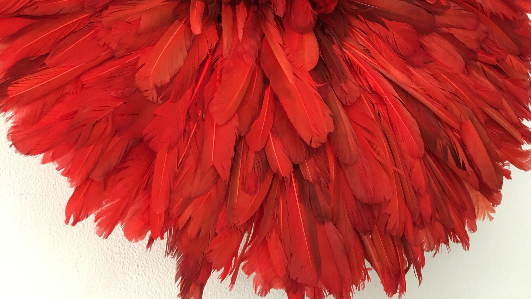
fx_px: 605
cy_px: -12
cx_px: 269
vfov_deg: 26.0
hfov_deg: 47.4
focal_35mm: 43
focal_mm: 4.15
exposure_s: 1/17
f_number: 2.2
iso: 50
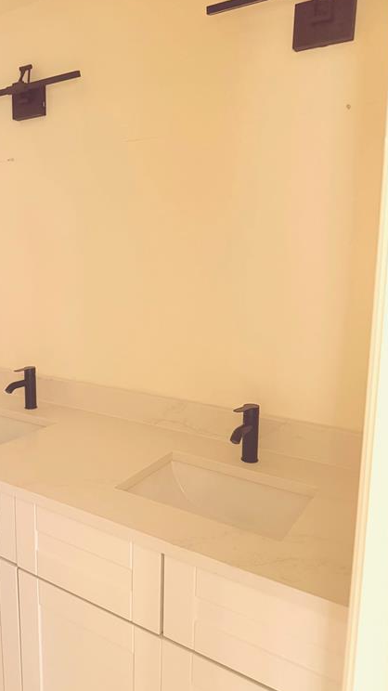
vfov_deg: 69.9
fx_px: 494
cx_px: 128
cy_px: 344
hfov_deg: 42.3
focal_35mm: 27
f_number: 1.78
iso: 1000
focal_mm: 6.76
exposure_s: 1/39
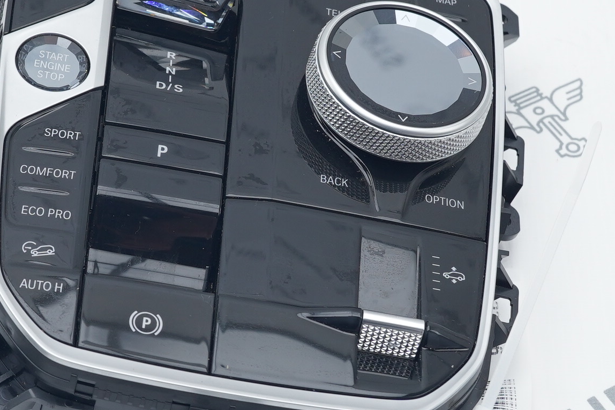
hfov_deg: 21.2
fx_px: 1640
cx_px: 220
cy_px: 176
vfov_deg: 14.2
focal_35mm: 96
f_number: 6.3
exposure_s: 1/160
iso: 500
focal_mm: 28
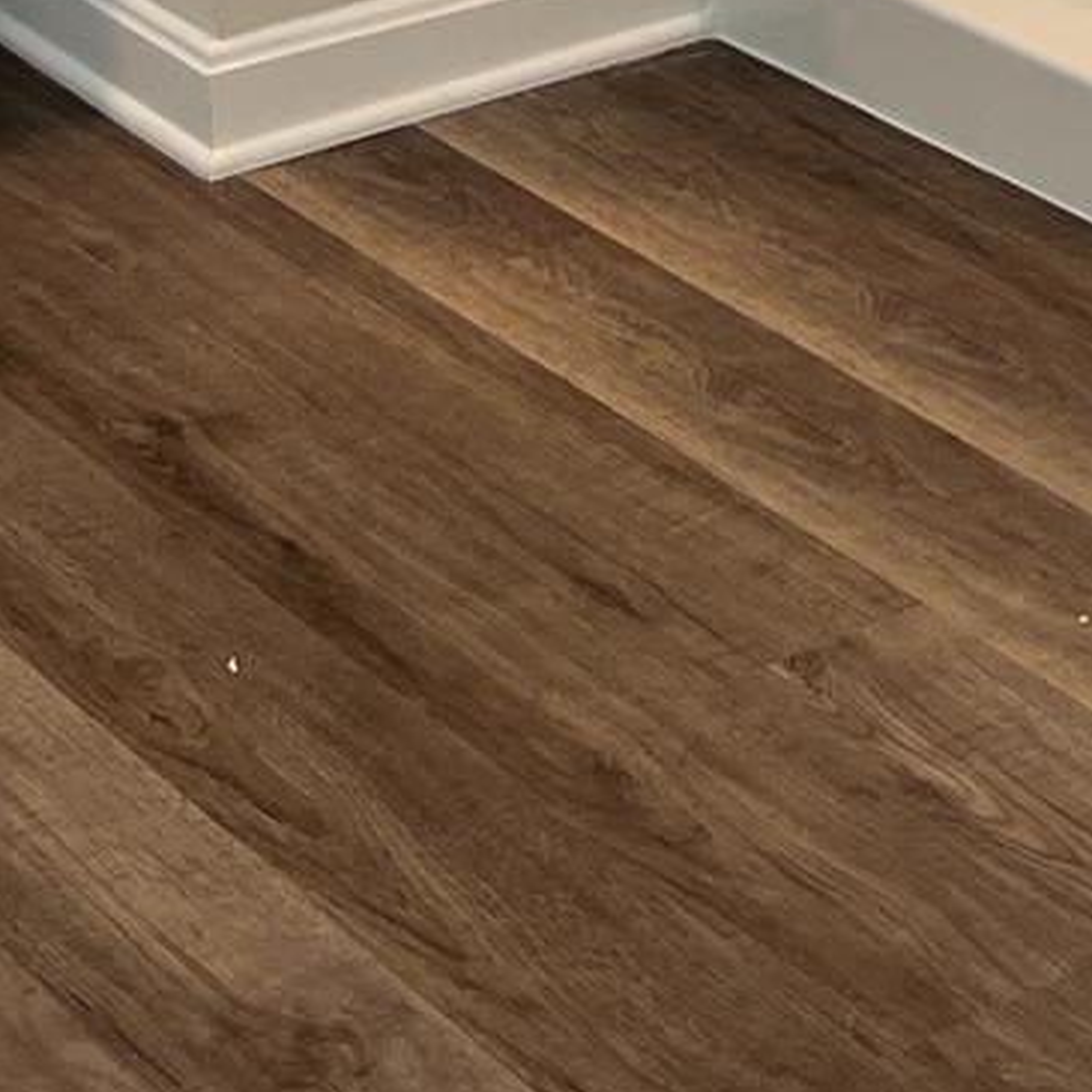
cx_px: 856
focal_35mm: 129
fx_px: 4604
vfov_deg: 12.4
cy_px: -853
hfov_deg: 13.5
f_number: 1.6
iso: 80
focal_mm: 5.1
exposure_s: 1/120
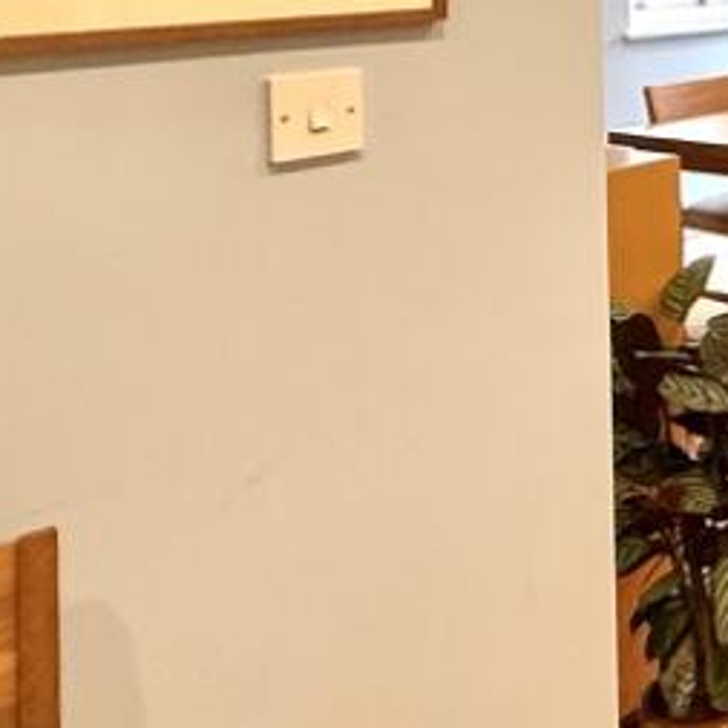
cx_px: 1160
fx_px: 1190
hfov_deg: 24.3
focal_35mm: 50
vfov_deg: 30.8
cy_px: -52
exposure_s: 1/100
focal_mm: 2.22
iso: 320
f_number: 2.2
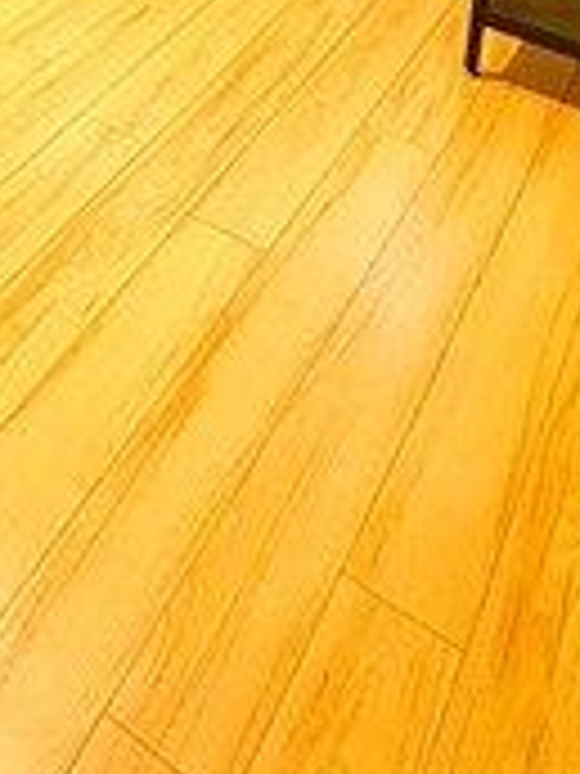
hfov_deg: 27.1
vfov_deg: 27.2
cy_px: -356
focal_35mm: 52
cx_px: 67
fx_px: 1162
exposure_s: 1/60
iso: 500
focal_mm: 2.22
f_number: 2.2
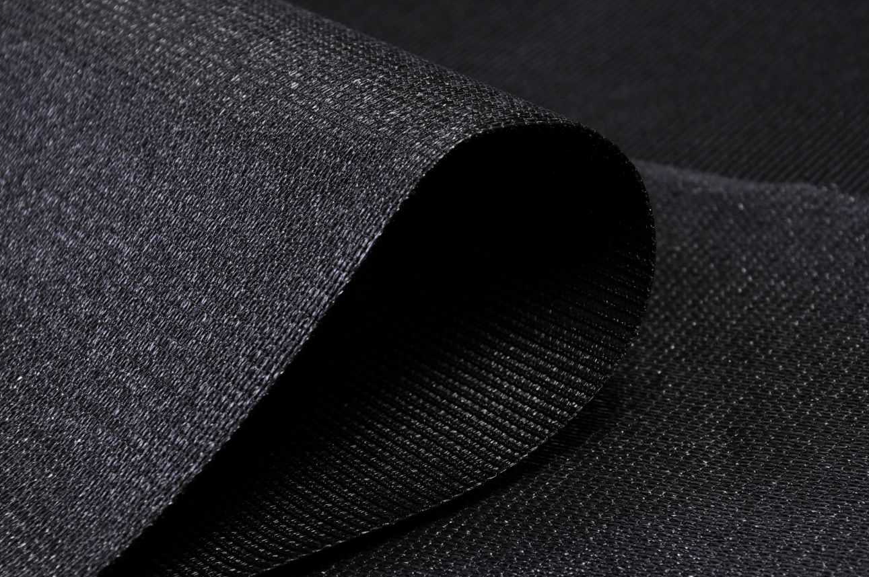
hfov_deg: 15.7
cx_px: 494
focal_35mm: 131
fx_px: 3149
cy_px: 334
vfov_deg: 10.5
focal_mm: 75
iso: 200
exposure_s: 1/100
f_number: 9
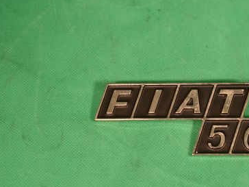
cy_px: 129
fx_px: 941
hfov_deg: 15.0
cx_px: 200
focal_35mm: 131
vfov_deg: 11.3
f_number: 5.6
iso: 250
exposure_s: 1/100
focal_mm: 55
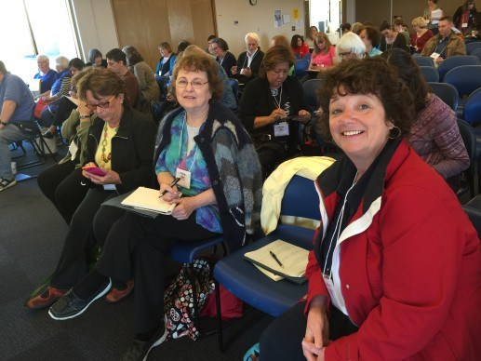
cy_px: 180
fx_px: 403
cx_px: 240
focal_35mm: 29
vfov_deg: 48.2
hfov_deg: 61.6
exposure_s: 1/15
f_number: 2.2
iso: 40
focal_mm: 4.15
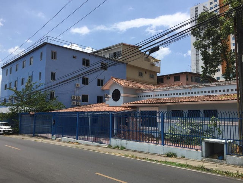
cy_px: 92
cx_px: 122
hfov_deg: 61.7
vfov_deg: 48.2
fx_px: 204
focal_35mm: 29
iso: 32
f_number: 2.2
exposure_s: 1/2326
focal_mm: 4.15
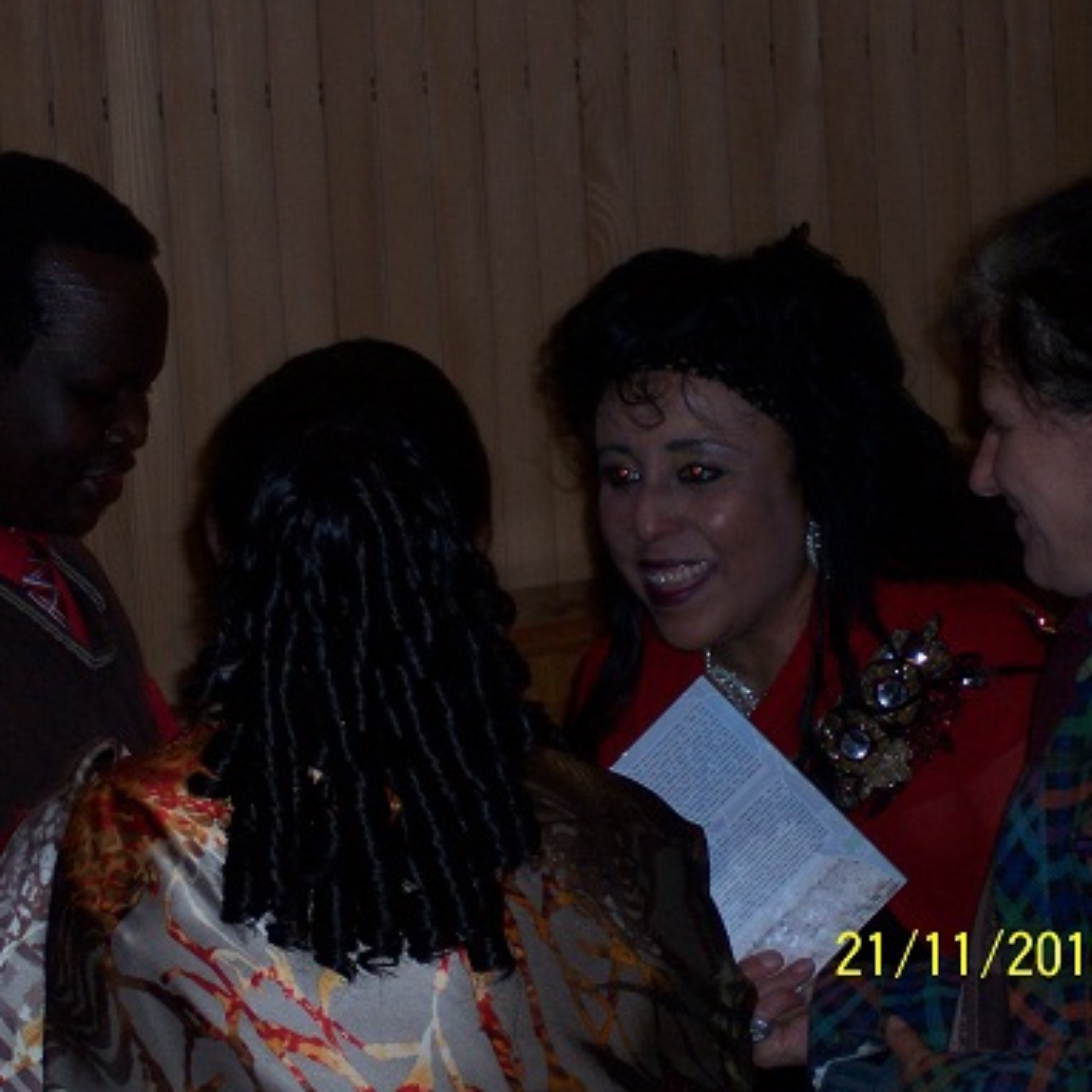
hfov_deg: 11.1
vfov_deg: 11.1
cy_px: 549
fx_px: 5603
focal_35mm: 157
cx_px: 465
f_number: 4.8
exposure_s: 1/125
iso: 140
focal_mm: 22
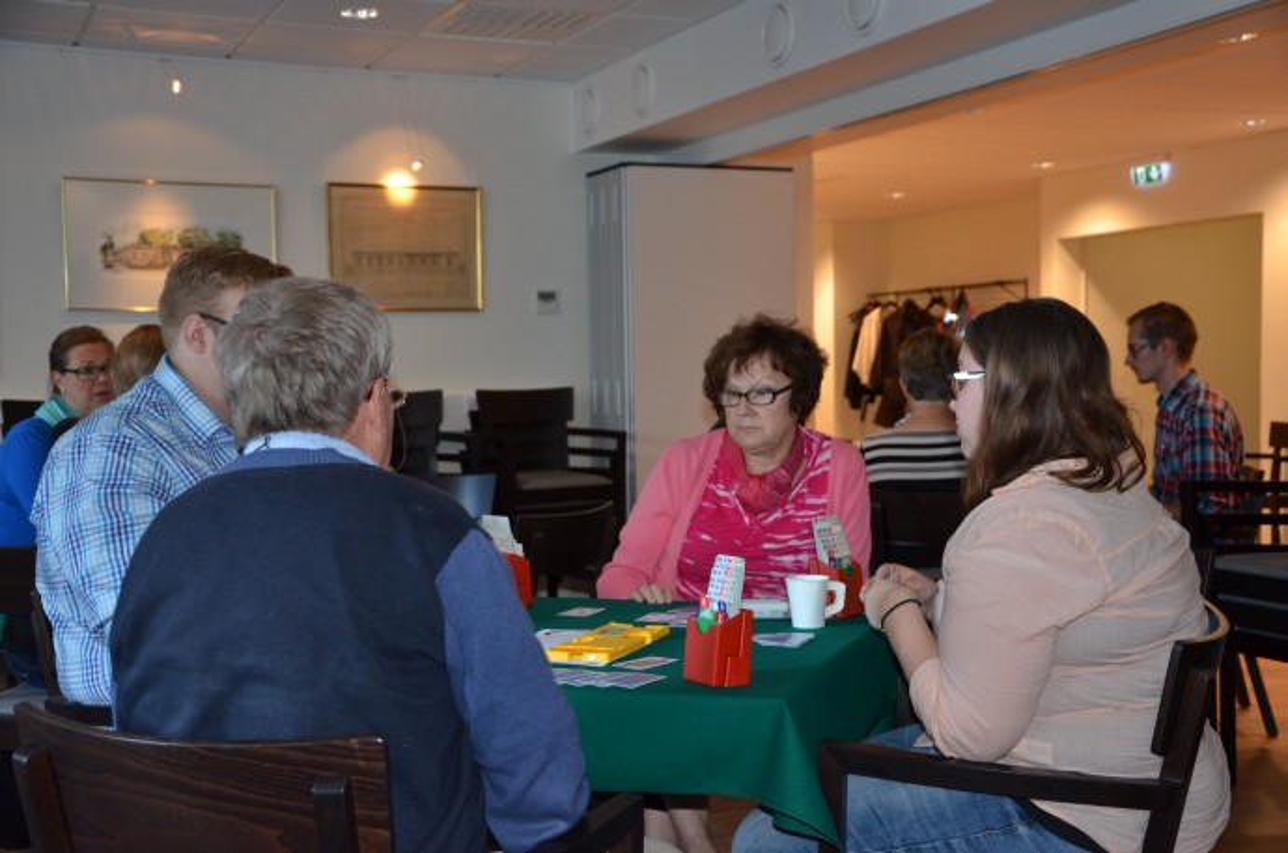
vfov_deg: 28.0
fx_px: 1714
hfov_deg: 41.2
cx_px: 644
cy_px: 426
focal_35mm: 48
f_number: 4.2
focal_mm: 32
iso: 800
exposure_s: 1/60
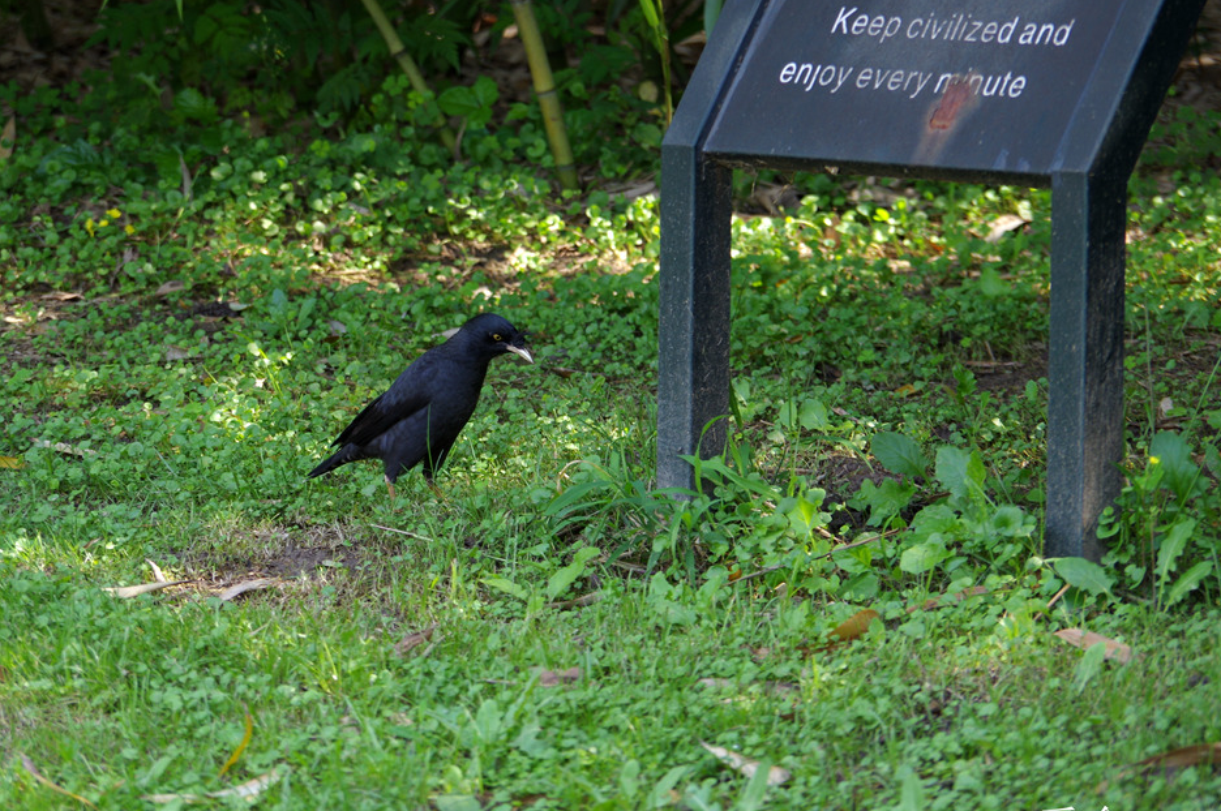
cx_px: 531
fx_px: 8775
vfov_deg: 5.3
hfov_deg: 8.0
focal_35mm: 259
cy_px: 392
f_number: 5.6
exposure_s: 1/80
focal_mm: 135
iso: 160
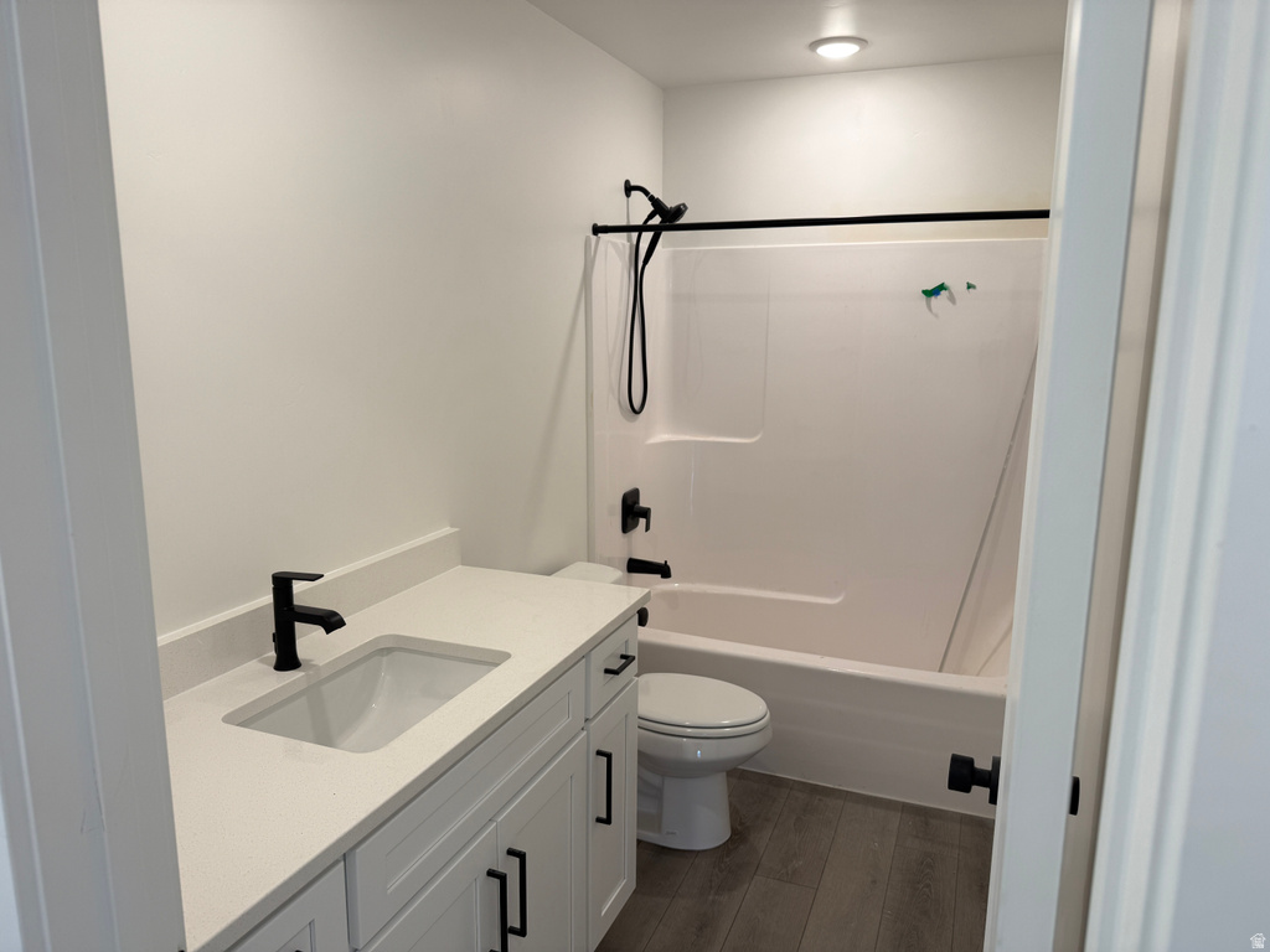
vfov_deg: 56.8
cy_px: 476
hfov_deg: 71.6
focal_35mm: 24
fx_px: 881
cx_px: 635
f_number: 1.78
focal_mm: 6.76
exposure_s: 1/120
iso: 50
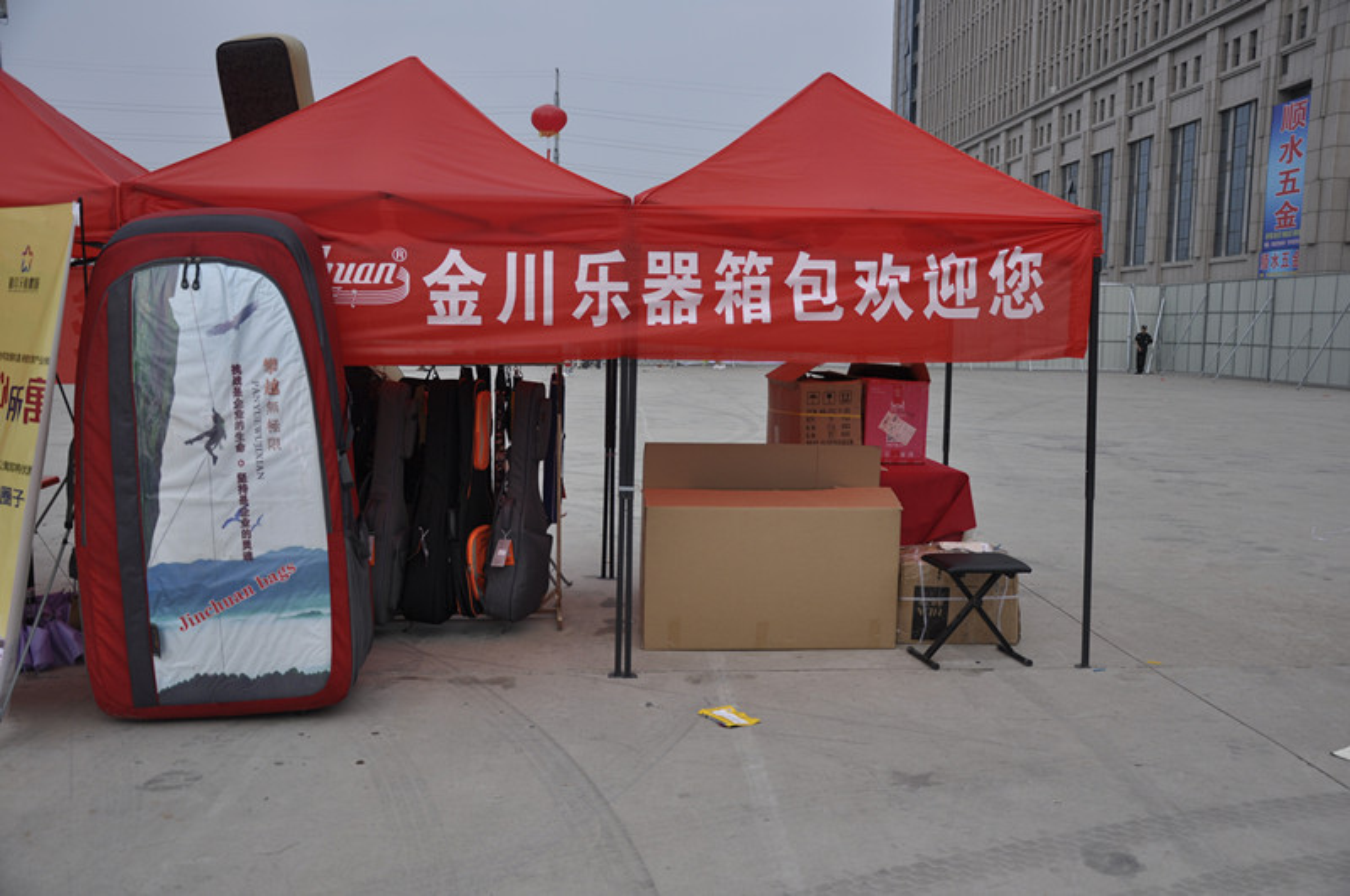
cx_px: 675
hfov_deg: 57.3
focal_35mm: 33
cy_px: 448
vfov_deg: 39.9
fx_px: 1236
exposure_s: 1/125
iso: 200
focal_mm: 22
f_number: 3.8
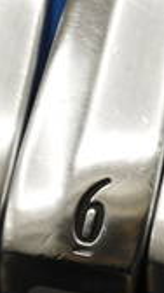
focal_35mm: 216
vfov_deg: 10.0
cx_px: 331
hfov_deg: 5.5
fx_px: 1677
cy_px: 124
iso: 160
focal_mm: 26
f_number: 4.7
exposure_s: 1/60
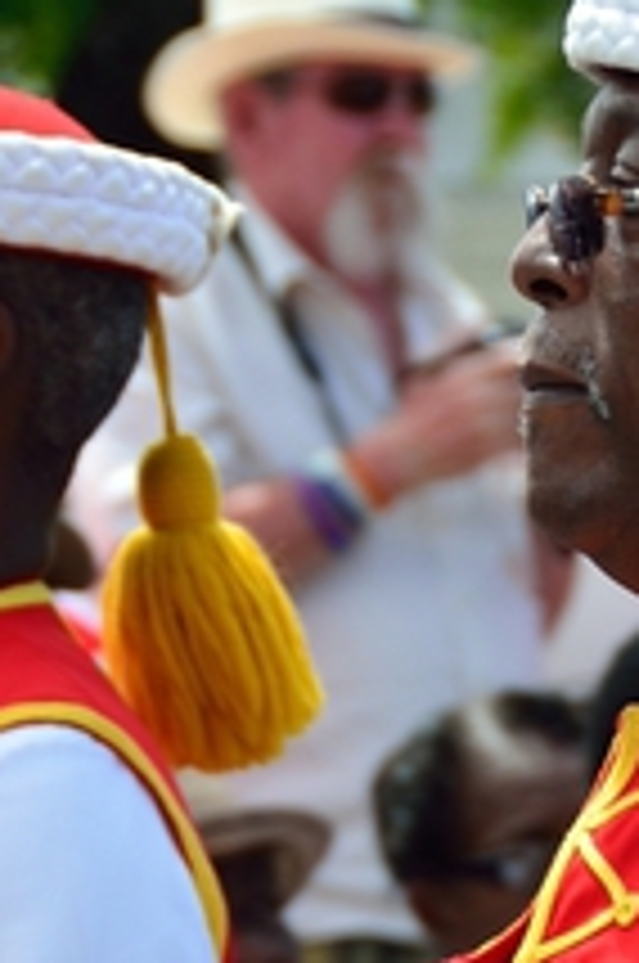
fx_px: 13746
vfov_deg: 4.0
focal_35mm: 515
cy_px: 963
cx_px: 857
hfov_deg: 2.7
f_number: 5.3
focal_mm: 105
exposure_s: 1/320
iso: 110
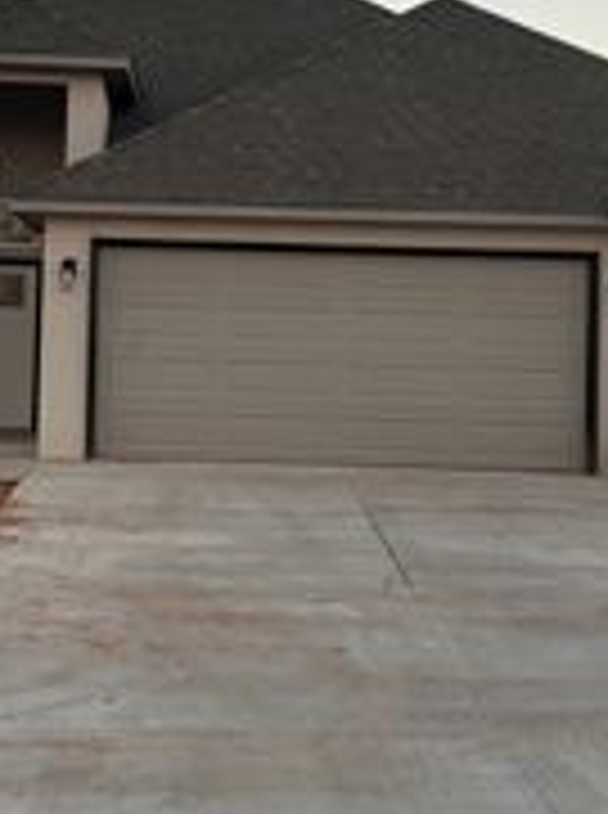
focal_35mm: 72
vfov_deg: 27.0
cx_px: 243
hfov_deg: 20.3
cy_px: 304
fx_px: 1692
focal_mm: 5.7
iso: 40
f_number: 1.5
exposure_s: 1/196
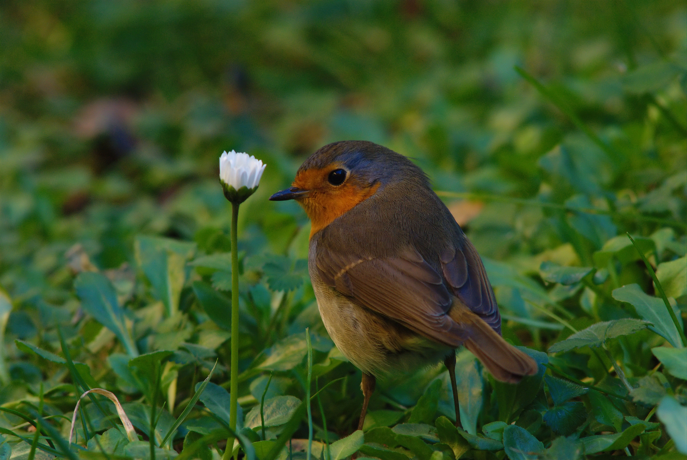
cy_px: 230
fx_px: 8598
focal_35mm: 450
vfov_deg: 3.1
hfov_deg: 4.6
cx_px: 344
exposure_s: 1/90
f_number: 8
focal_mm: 300
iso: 800
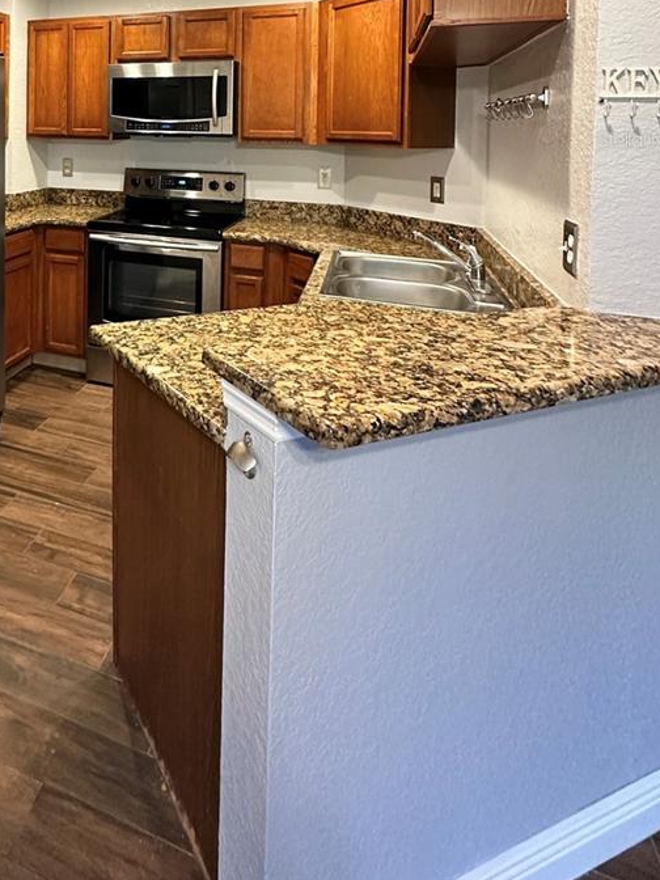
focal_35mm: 25
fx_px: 636
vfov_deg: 61.7
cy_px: 139
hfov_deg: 50.4
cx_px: 101
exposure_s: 1/60
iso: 500
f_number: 2.2
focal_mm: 2.22
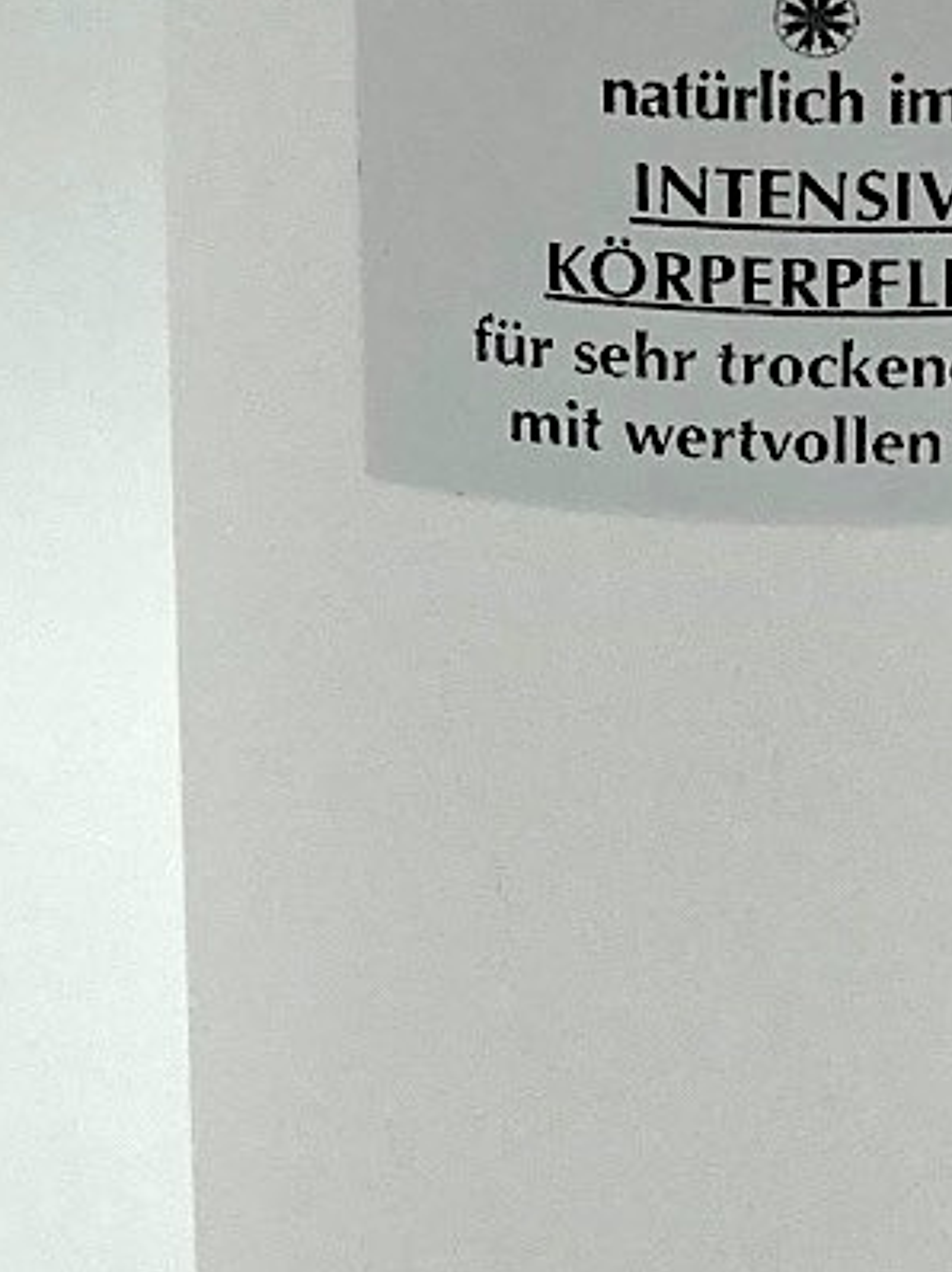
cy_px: 83
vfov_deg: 13.8
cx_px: 789
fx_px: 5213
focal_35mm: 142
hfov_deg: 10.4
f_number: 1.8
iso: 25
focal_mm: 3.99
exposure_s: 1/2288
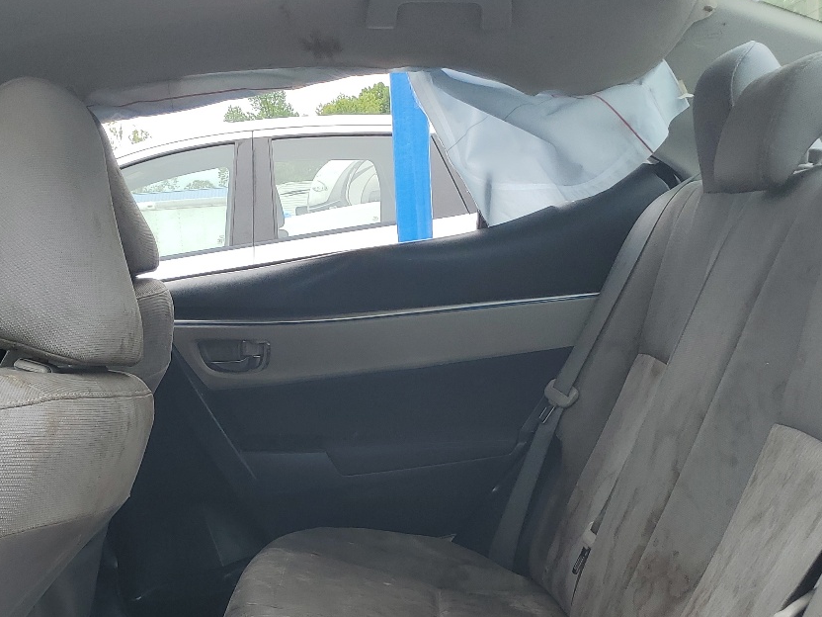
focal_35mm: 50
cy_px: 550
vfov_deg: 28.1
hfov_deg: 37.8
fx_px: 1187
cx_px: 279
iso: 50
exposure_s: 1/909
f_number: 1.5
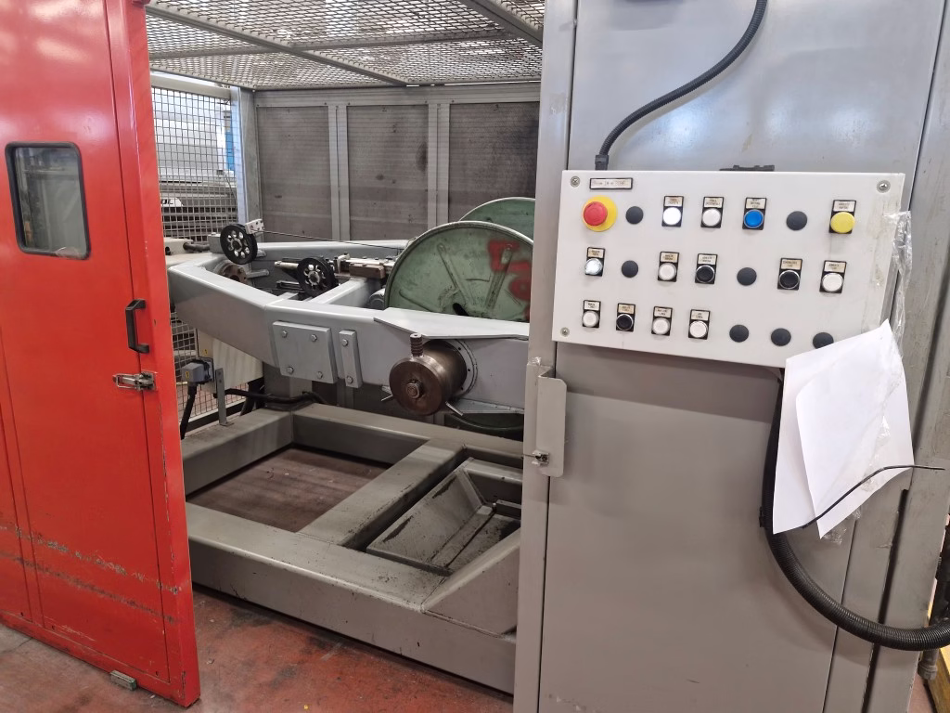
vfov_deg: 58.9
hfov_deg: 73.9
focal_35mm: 23
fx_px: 631
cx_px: 475
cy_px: 356
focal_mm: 5.54
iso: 50
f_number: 1.8
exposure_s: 1/100
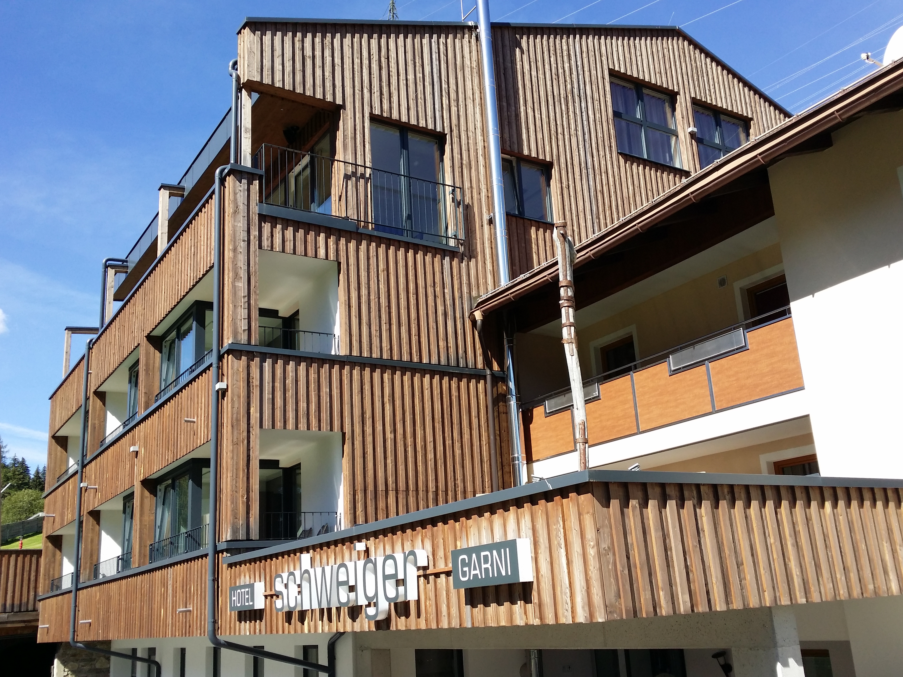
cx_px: 452
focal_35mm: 31
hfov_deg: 58.4
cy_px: 338
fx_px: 809
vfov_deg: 45.4
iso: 50
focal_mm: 4.13
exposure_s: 1/630
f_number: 2.2
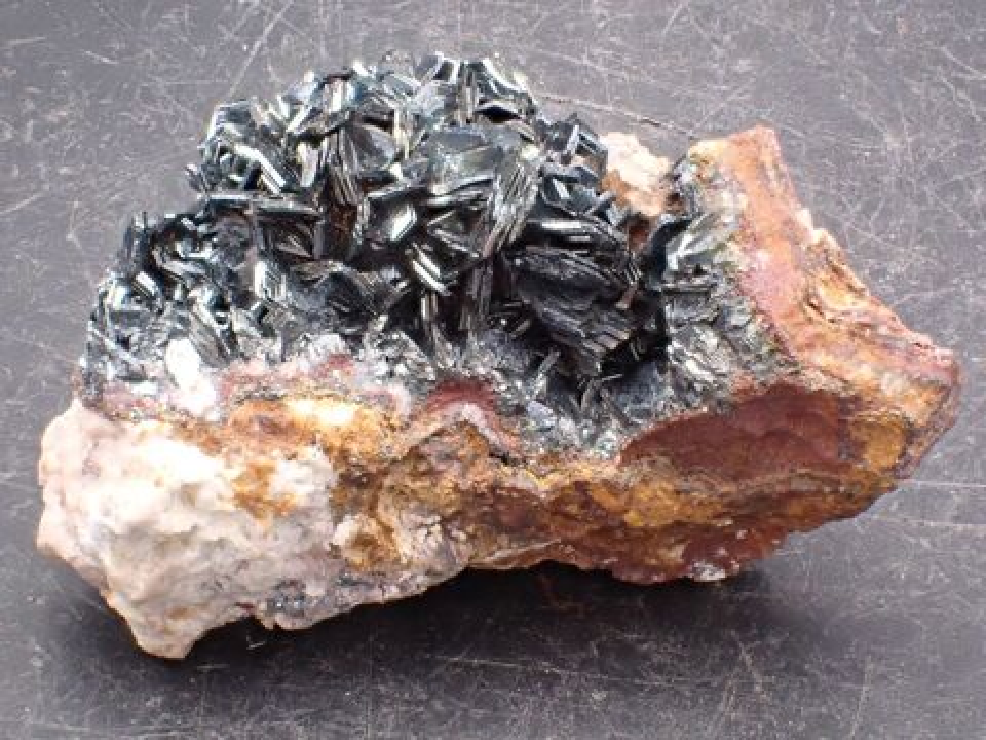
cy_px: 370
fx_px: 2848
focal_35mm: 100
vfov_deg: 14.8
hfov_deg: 19.6
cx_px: 493
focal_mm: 18
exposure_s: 1/200
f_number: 6.3
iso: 800
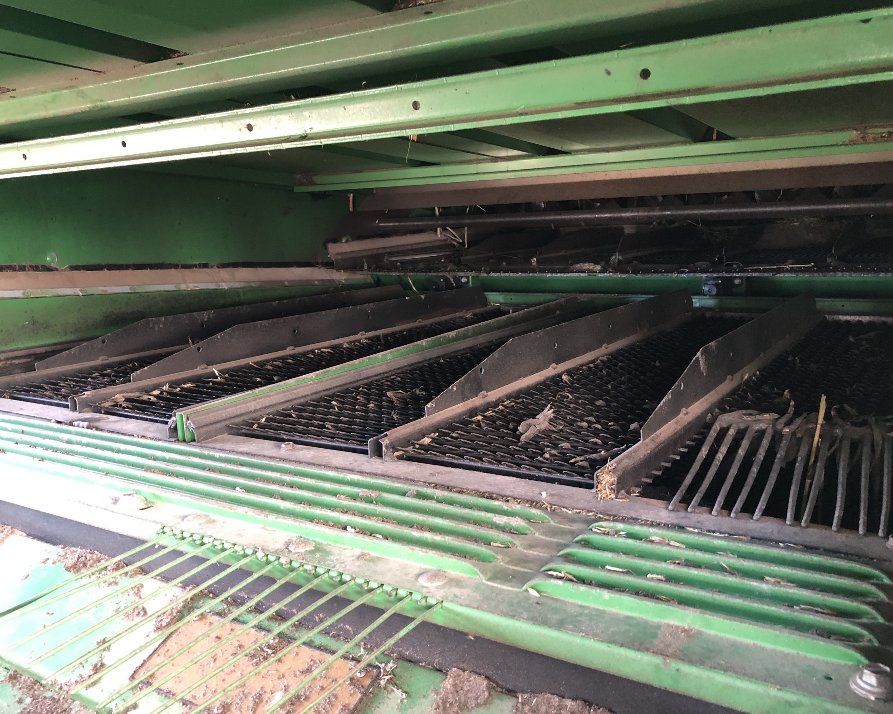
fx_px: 793
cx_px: 438
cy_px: 349
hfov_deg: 58.8
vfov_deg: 48.5
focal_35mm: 30
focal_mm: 3.99
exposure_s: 1/15
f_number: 1.8
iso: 100
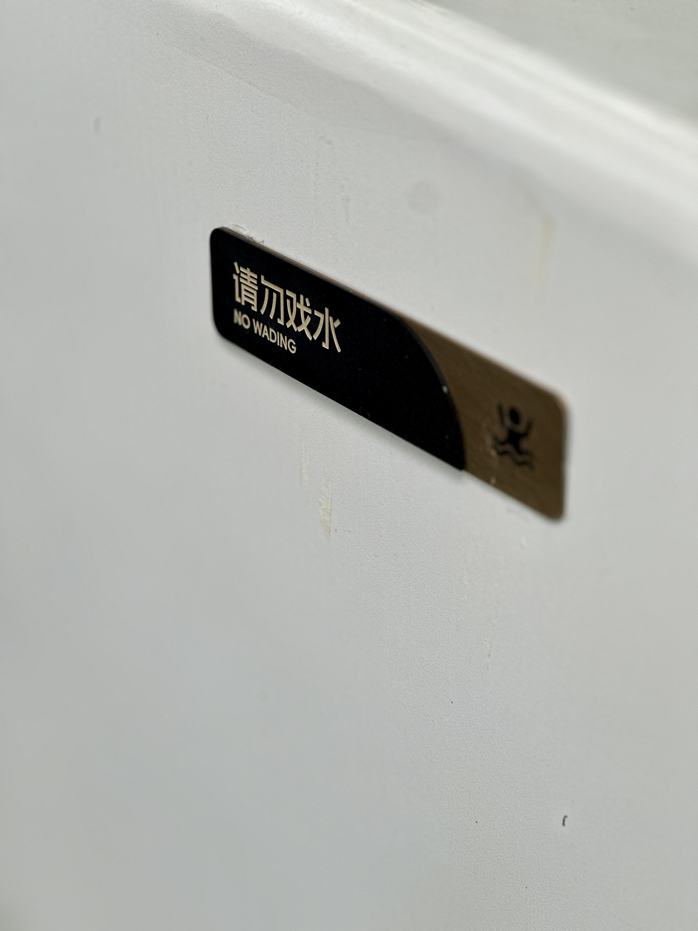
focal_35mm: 77
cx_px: 349
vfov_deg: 25.3
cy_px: 466
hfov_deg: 19.1
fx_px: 2070
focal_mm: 9
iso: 100
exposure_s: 1/121
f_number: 2.8
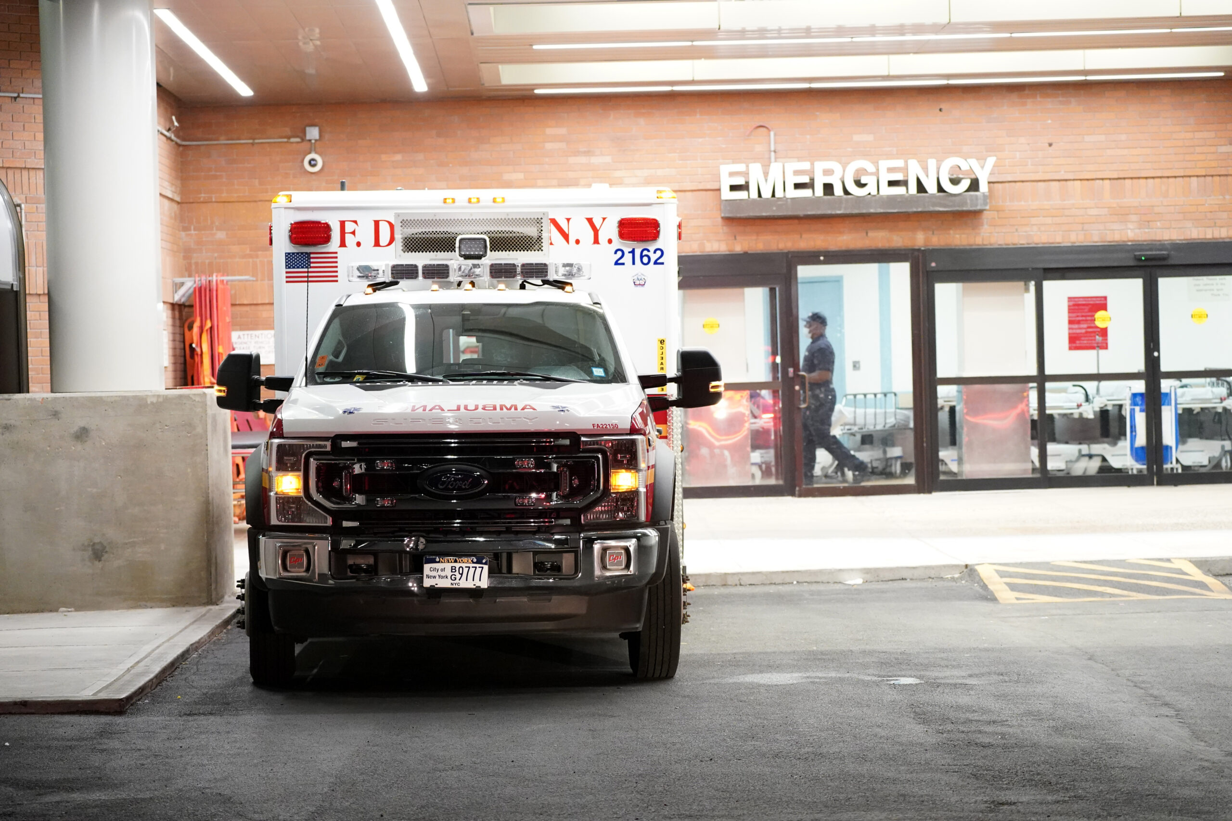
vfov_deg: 13.7
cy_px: 410
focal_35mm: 100
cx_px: 616
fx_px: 3422
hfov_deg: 20.4
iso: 6400
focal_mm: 100
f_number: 4.5
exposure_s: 1/200
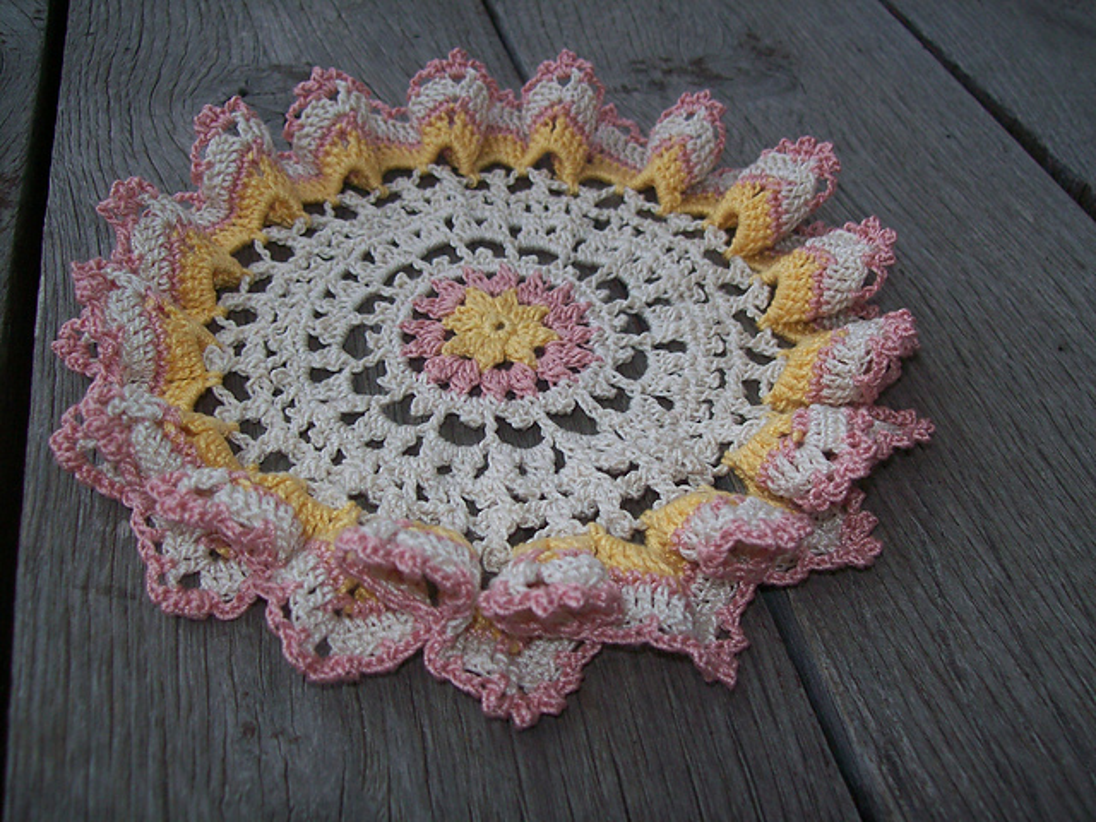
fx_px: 1140
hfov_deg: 51.4
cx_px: 548
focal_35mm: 36
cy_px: 411
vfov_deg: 39.7
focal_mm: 6
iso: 80
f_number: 2.7
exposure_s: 1/64
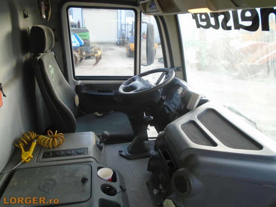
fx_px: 207
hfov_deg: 67.3
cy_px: 104
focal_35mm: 26
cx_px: 138
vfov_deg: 53.1
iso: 100
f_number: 3.2
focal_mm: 4.6
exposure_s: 1/50
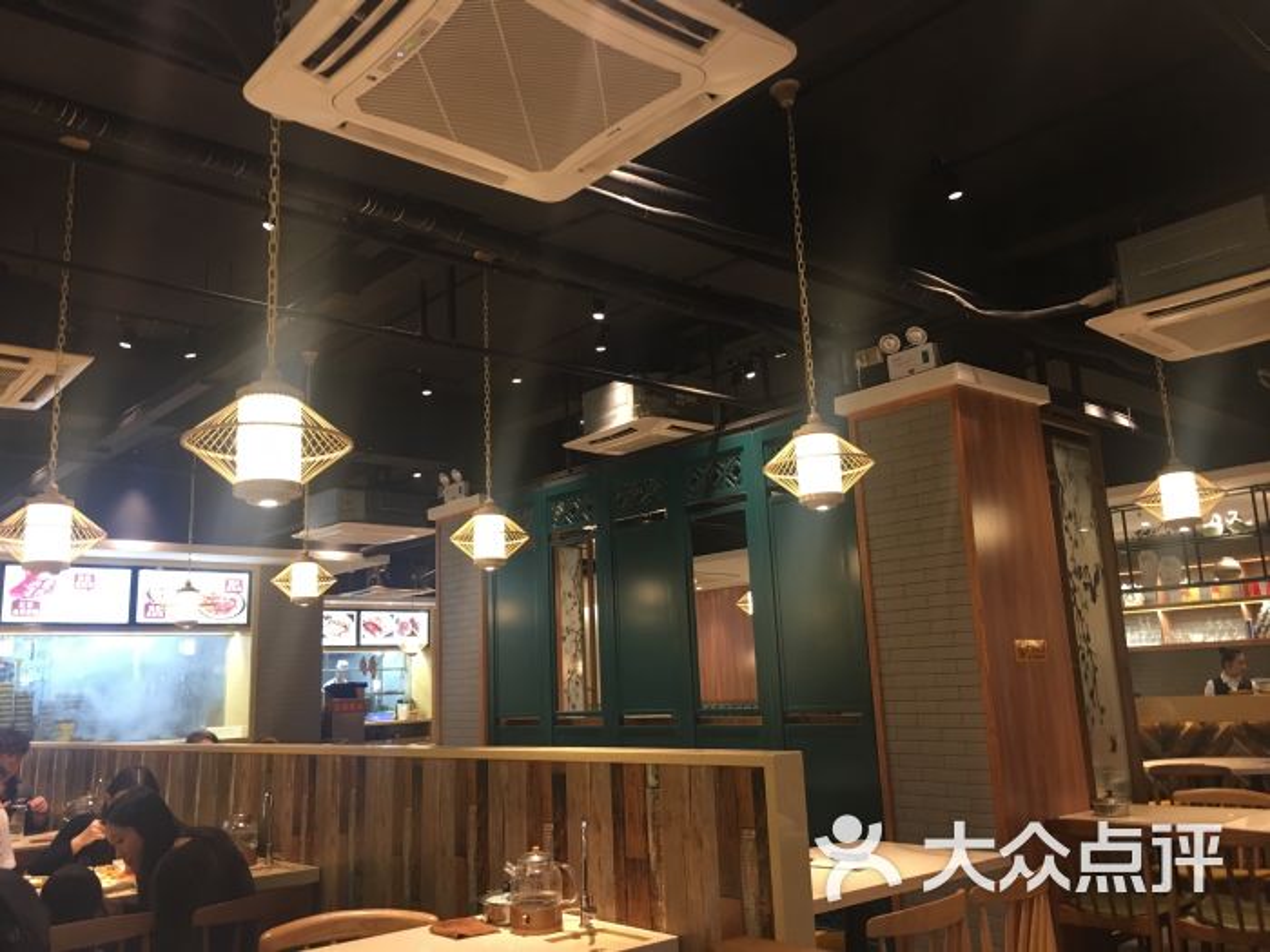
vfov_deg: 48.2
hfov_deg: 61.7
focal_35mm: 29
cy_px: 476
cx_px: 635
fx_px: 1064
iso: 64
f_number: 2.2
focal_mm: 4.15
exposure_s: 1/17
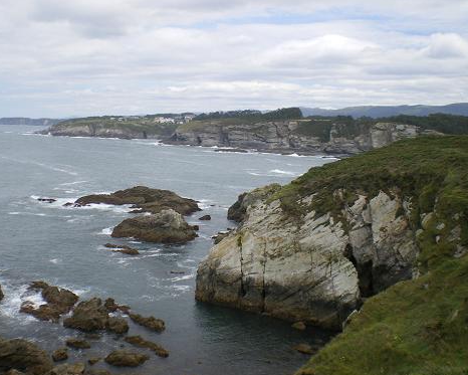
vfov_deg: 35.7
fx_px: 582
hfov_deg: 43.8
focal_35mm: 42
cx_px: 211
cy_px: 195
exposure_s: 1/320
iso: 64
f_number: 4.6
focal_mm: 6.3
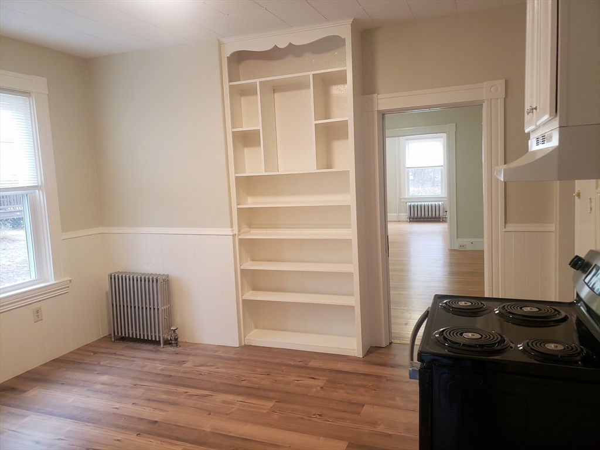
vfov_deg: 53.1
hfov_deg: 67.3
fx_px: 451
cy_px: 225
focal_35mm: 26
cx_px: 300
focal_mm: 4.3
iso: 160
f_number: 1.5
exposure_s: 1/60
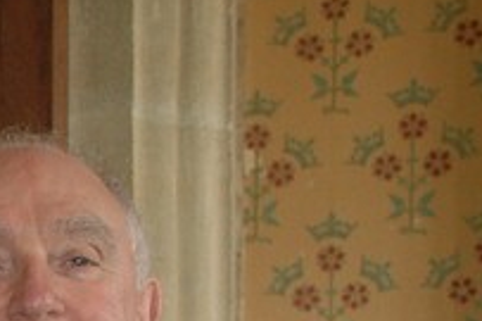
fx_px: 2121
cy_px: 798
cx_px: -427
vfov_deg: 7.9
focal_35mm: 159
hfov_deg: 11.8
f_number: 3.8
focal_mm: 21
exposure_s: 1/60
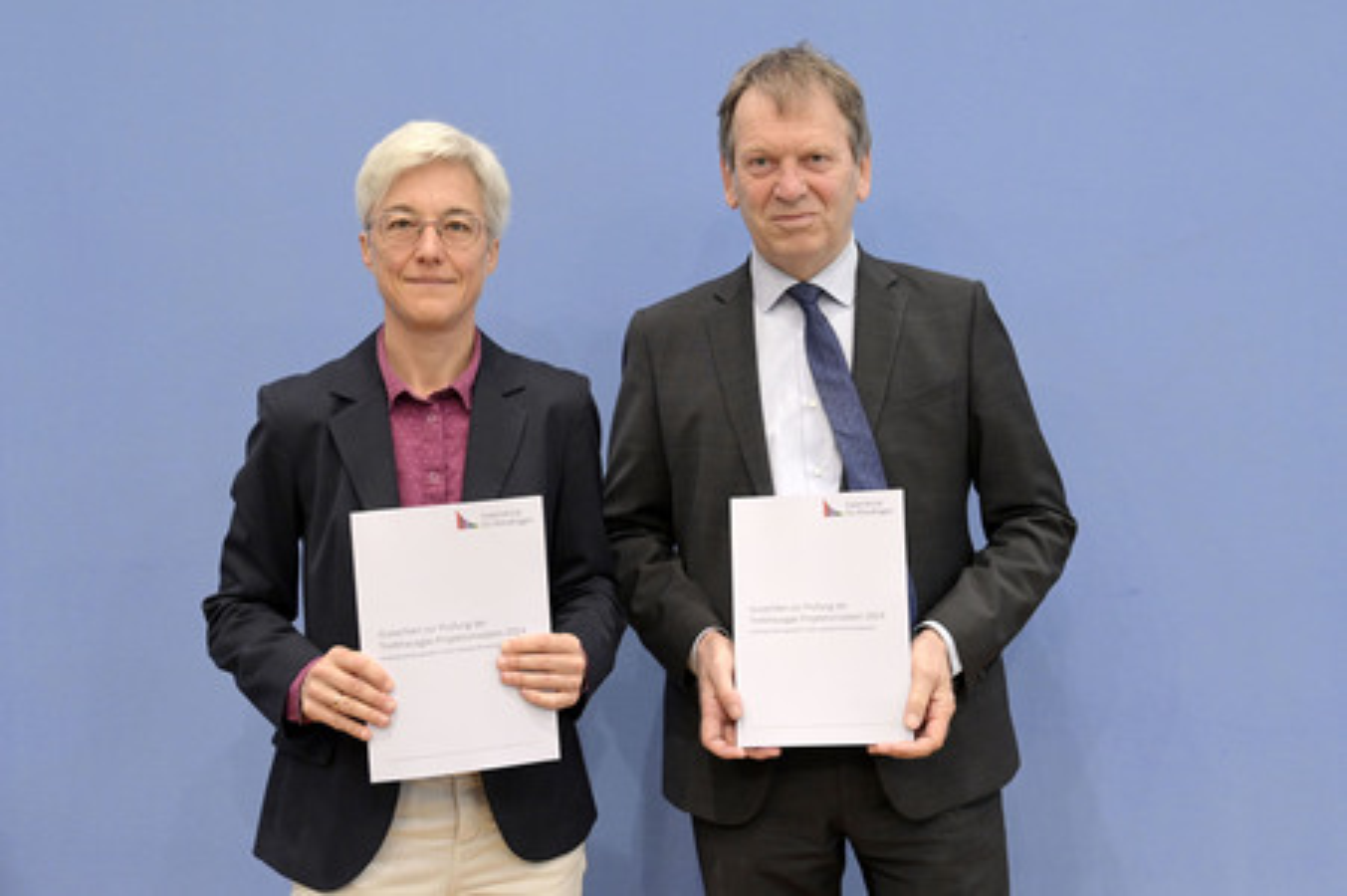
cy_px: 448
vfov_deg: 28.0
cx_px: 674
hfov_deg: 41.1
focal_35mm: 48
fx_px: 1795
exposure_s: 1/500
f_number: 4.5
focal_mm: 48
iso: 4000
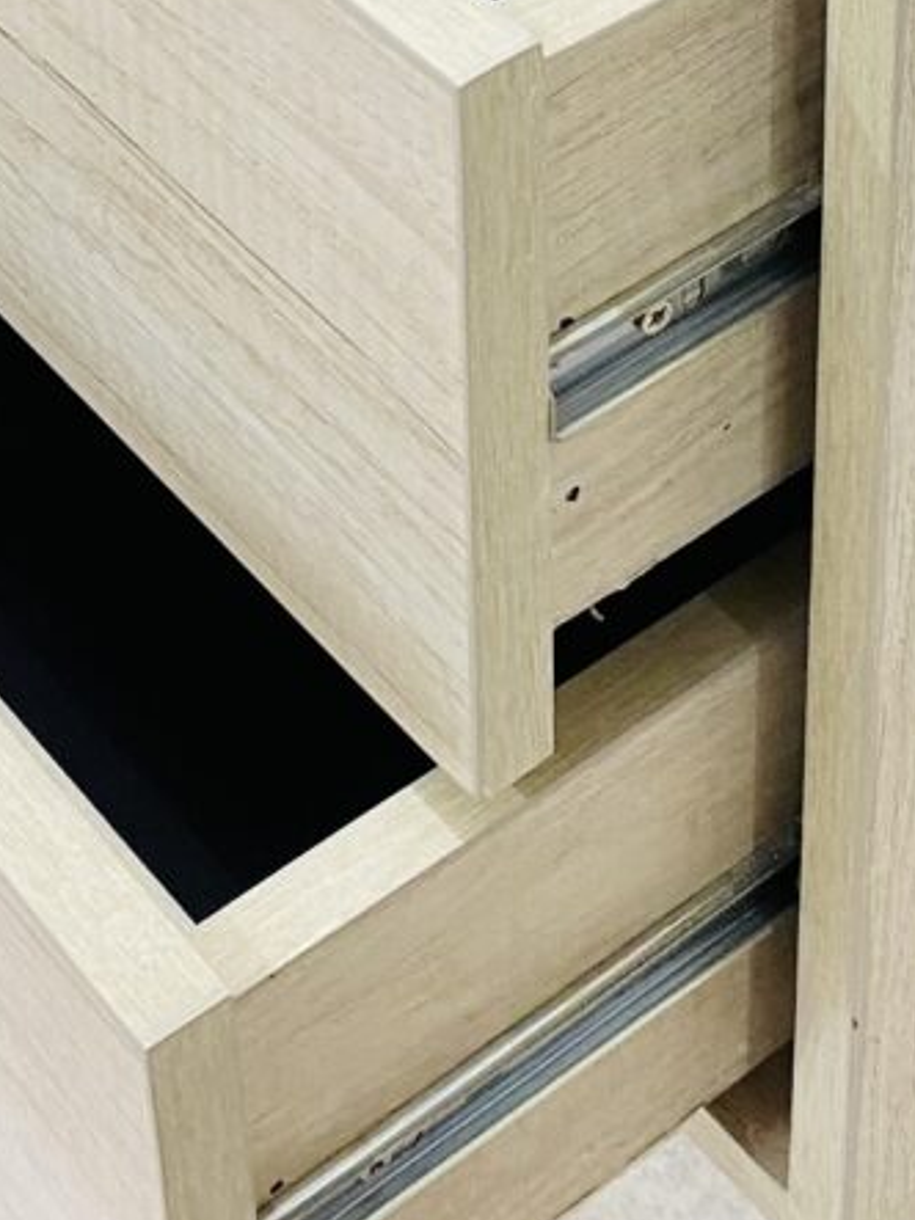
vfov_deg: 19.0
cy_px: -454
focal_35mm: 94
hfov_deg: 15.7
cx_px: 667
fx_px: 3315
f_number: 1.8
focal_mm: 4.25
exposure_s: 1/60
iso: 125
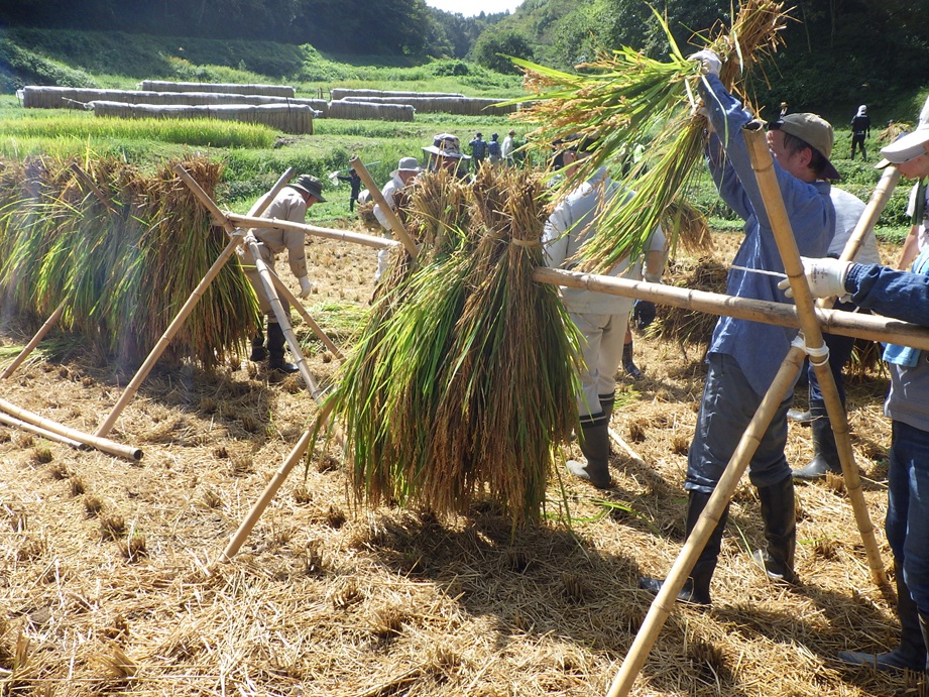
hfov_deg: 63.4
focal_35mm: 28
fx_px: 752
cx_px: 464
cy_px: 348
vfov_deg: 49.8
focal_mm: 5
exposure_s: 1/400
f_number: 4.2
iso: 125
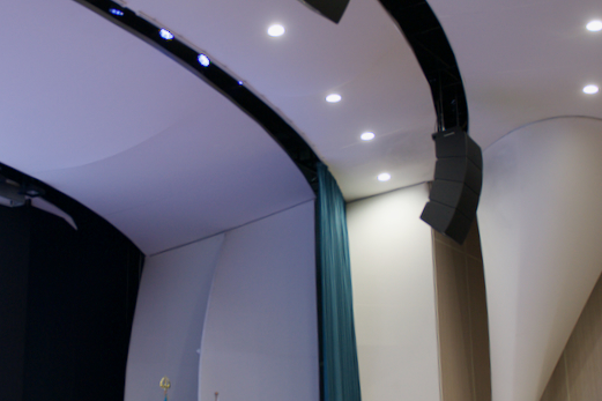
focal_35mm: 59
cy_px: 203
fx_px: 986
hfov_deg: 33.7
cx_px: 206
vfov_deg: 23.0
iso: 500
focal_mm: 24
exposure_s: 1/125
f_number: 2.8
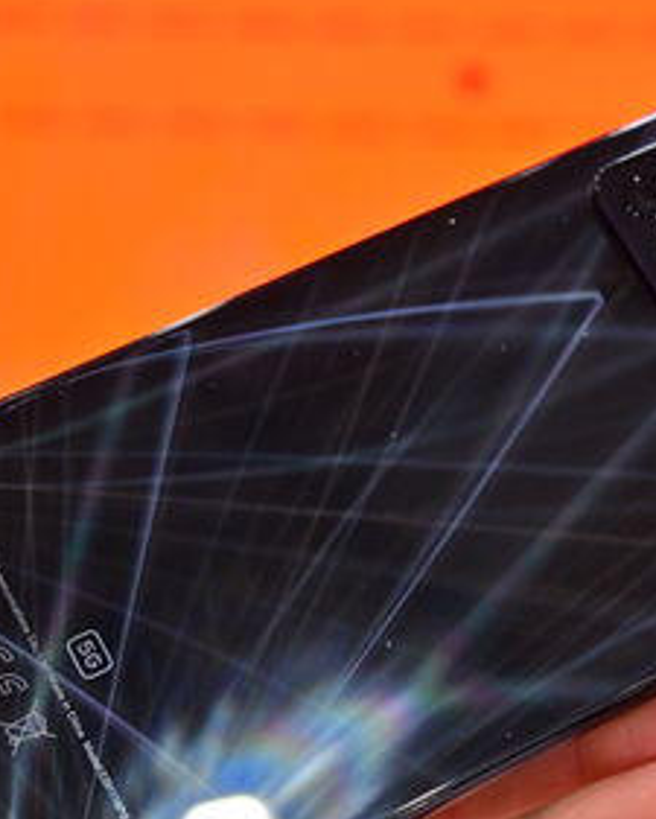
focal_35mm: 86
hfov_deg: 17.7
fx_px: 2086
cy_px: 462
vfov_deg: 22.2
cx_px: 534
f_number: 4.5
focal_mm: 28
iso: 250
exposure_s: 1/50
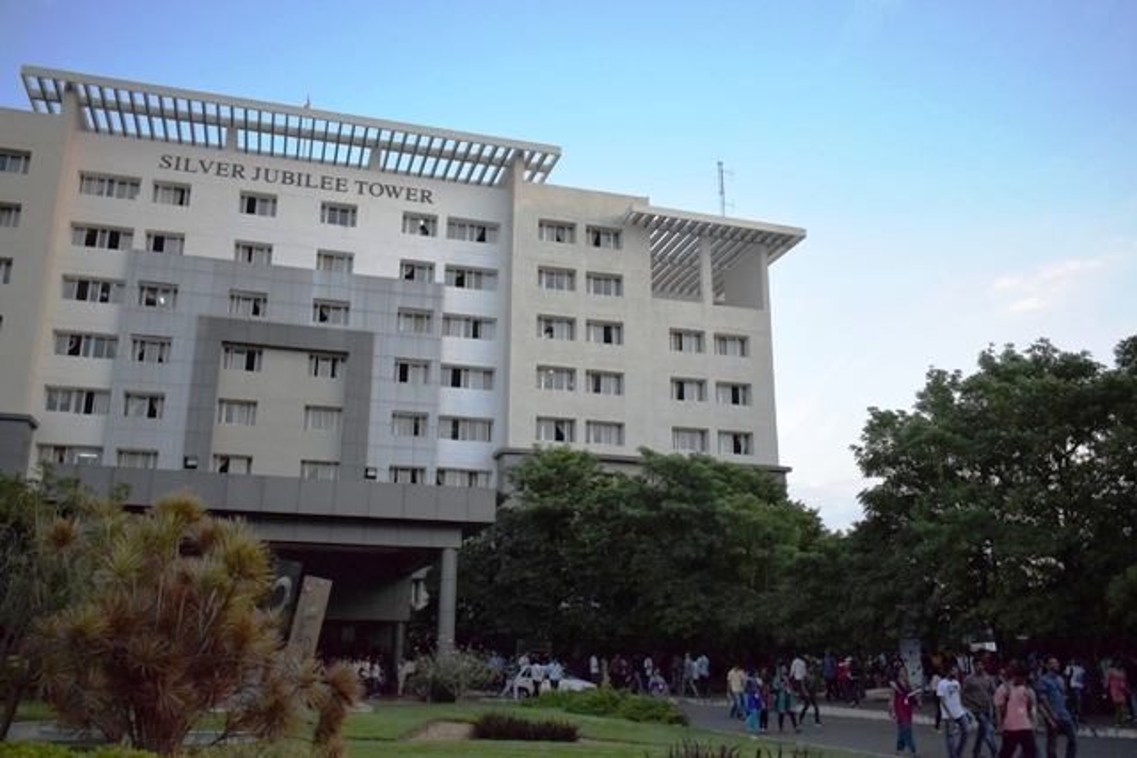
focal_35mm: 32
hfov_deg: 59.5
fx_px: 995
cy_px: 379
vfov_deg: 41.7
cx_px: 568
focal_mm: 21
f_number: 4
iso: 5000
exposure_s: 1/4000
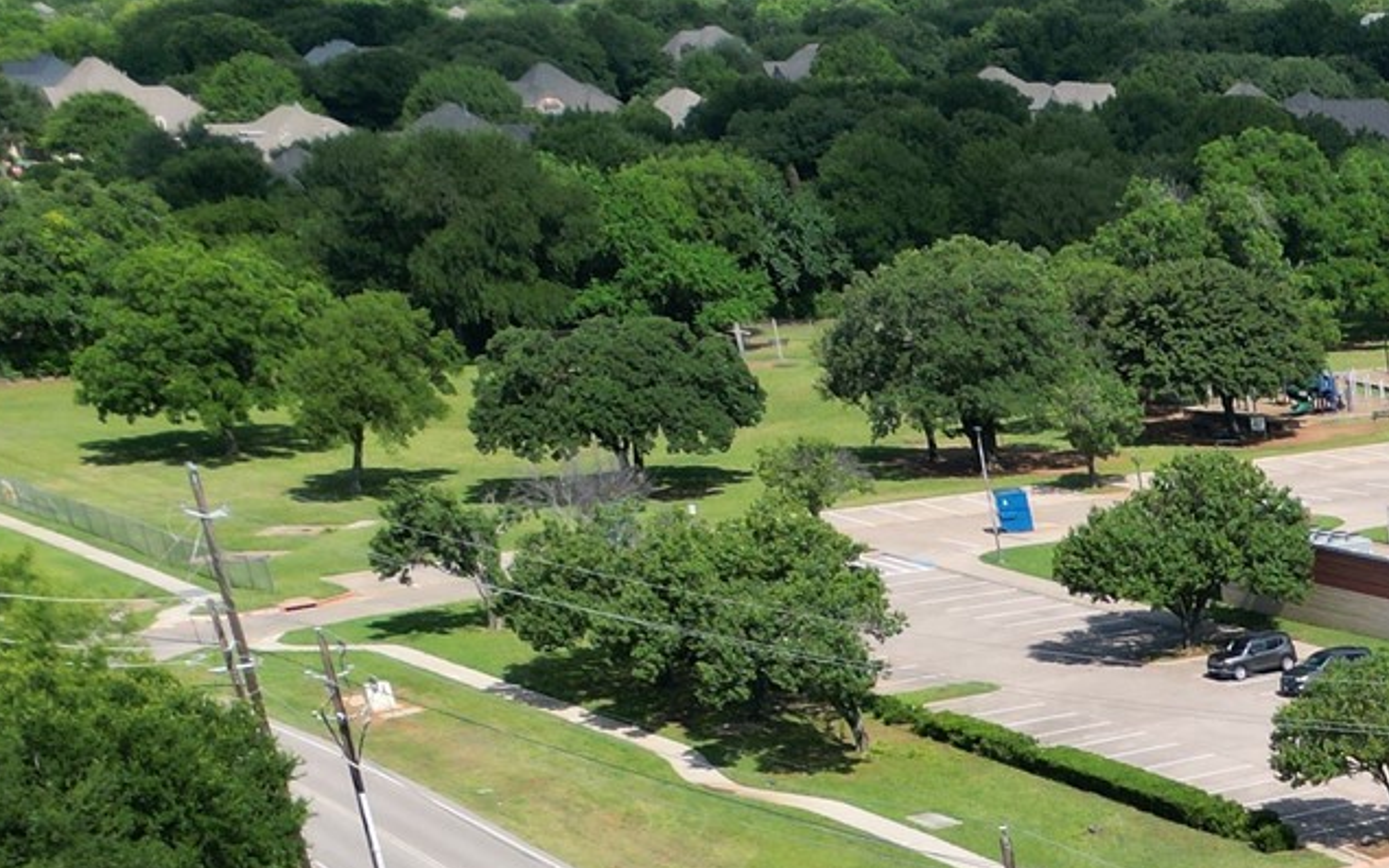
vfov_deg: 13.8
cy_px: 1653
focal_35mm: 82
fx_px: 3104
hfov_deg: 20.8
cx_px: 2174
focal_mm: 6.72
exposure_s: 1/3200
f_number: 1.7
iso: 150
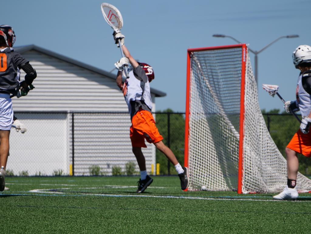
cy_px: 117
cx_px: 156
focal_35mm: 300
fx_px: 2695
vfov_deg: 5.0
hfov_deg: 6.6
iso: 200
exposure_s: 1/1000
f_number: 7.1
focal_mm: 150
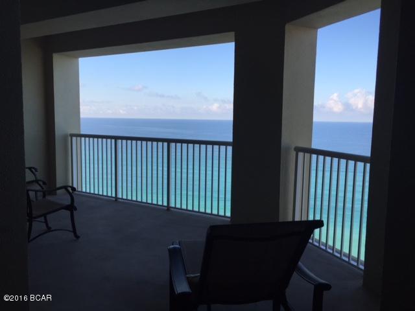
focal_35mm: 29
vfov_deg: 48.2
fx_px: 348
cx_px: 208
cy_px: 156
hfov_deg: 61.7
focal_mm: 4.15
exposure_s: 1/898
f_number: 2.2
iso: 32
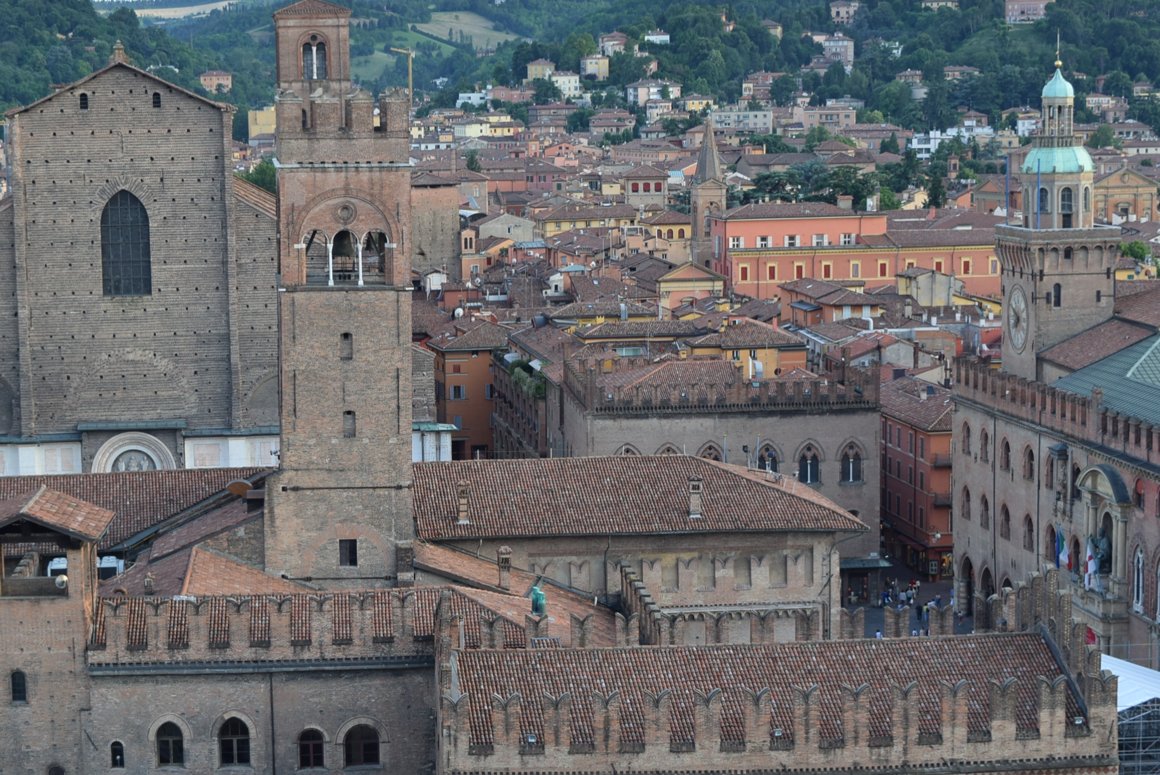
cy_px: 437
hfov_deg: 27.0
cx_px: 418
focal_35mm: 75
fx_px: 2409
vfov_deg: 18.3
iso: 200
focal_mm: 35
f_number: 7.1
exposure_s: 1/125
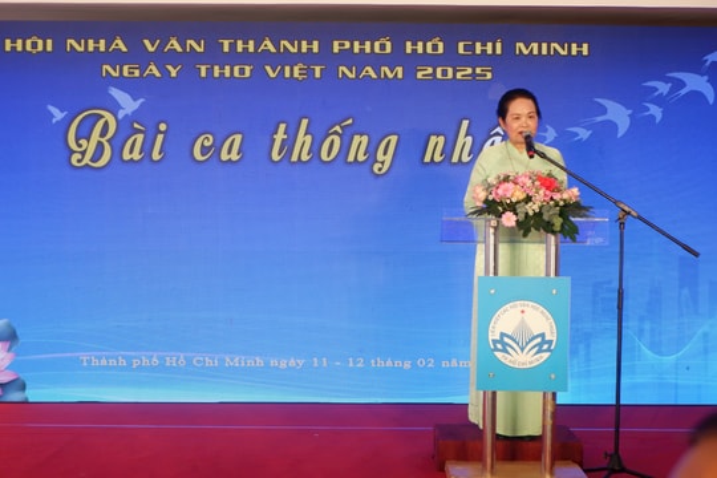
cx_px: 358
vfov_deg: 25.5
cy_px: 239
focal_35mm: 53
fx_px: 1056
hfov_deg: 37.5
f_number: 5
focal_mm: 35.3
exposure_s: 1/105
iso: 320
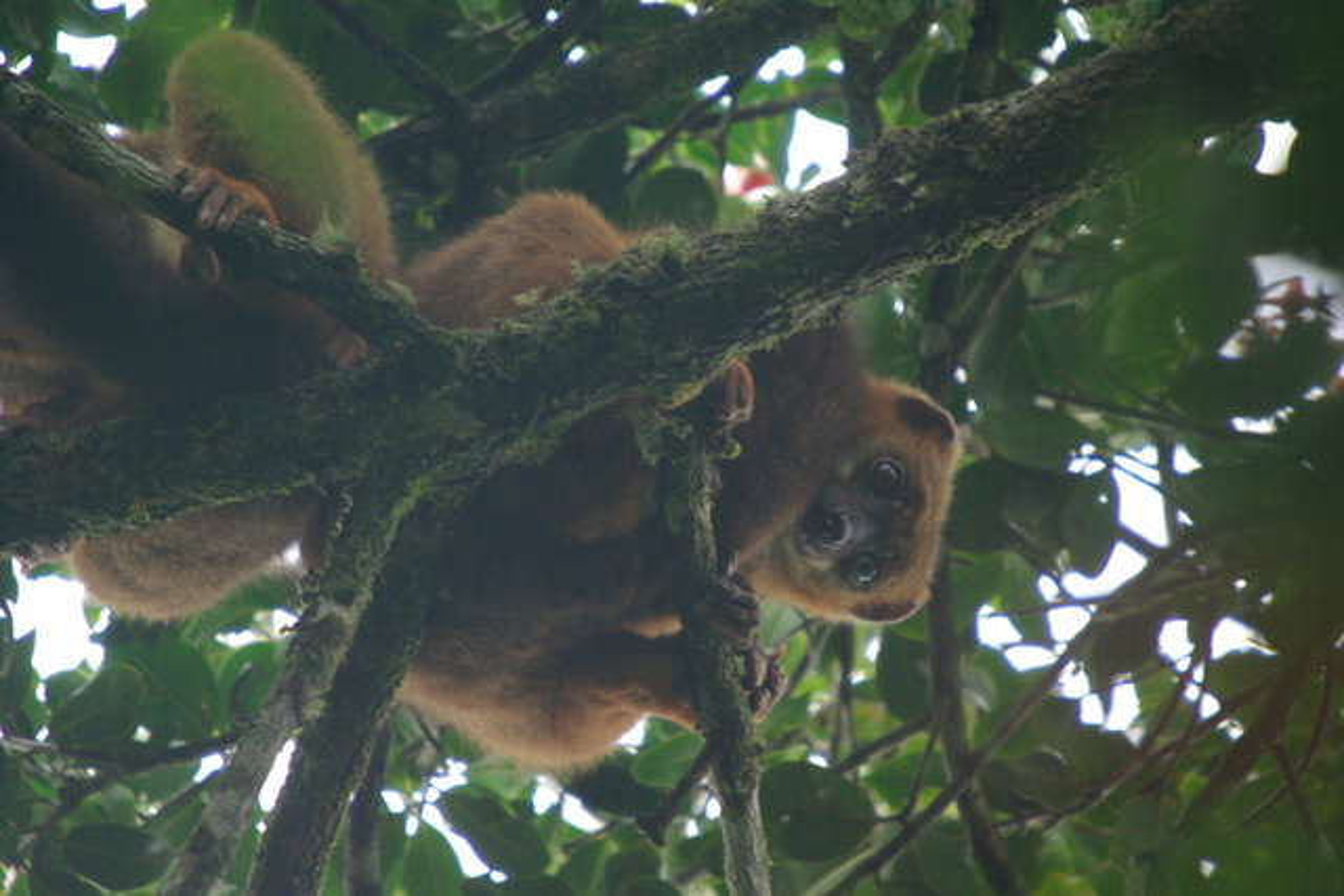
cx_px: 672
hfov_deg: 2.7
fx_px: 28005
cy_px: 448
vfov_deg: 1.8
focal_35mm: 750
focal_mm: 500
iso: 800
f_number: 6.7
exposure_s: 1/90
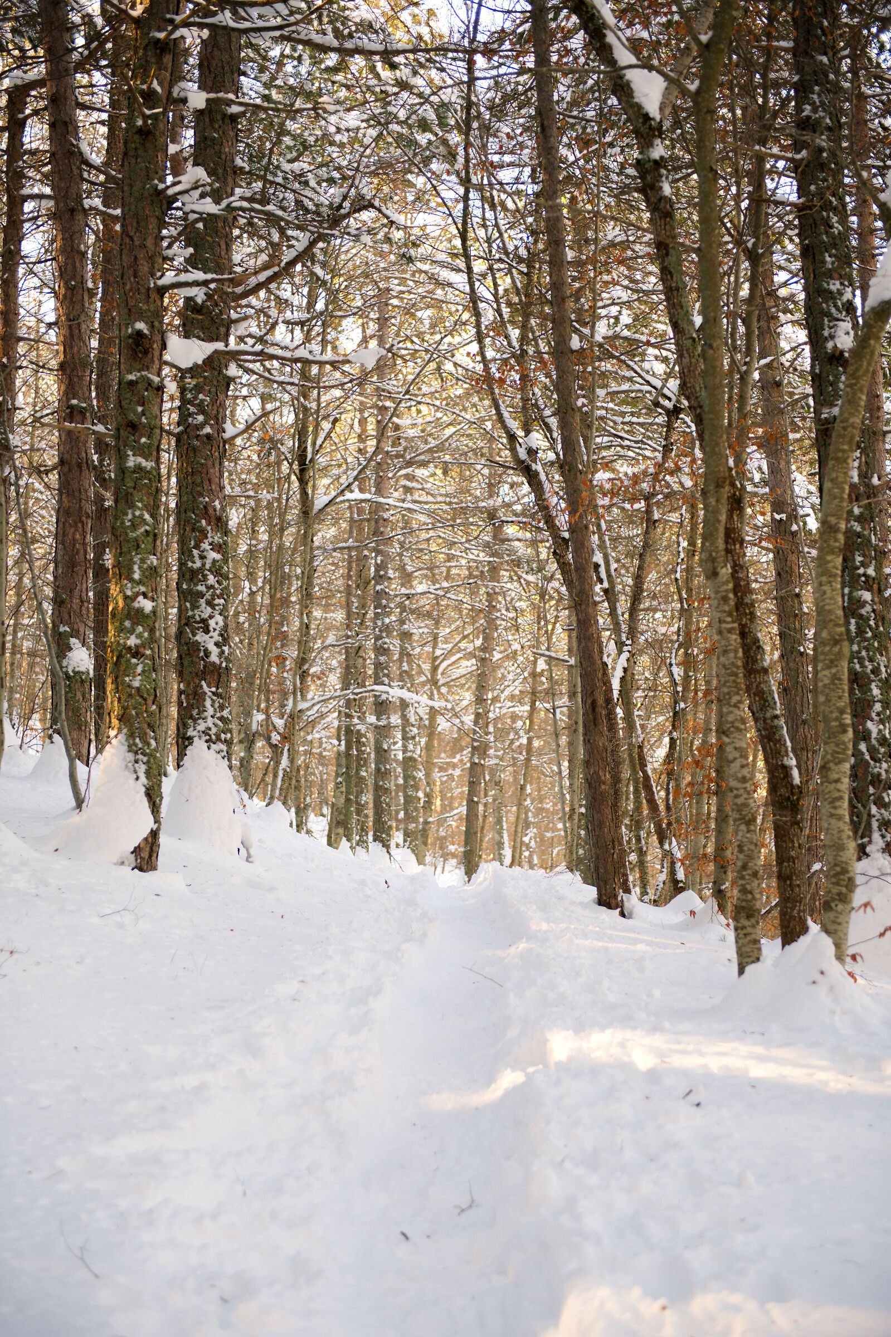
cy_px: 668
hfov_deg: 24.2
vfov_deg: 35.6
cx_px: 446
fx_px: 2080
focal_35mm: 56
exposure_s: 1/320
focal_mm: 56
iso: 200
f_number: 2.8
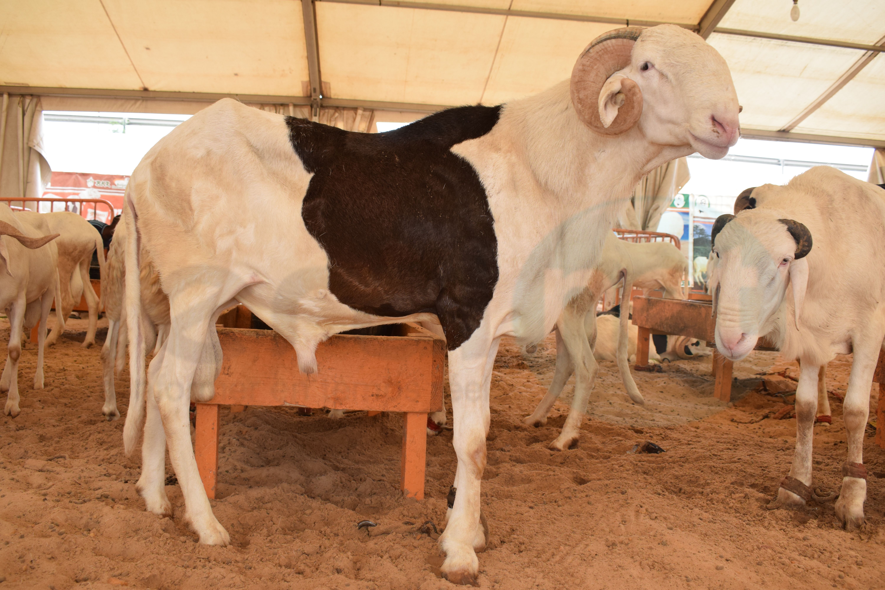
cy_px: 295
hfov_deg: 57.2
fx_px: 811
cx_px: 442
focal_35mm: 33
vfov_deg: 40.0
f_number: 7.1
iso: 640
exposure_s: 1/200
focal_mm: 22
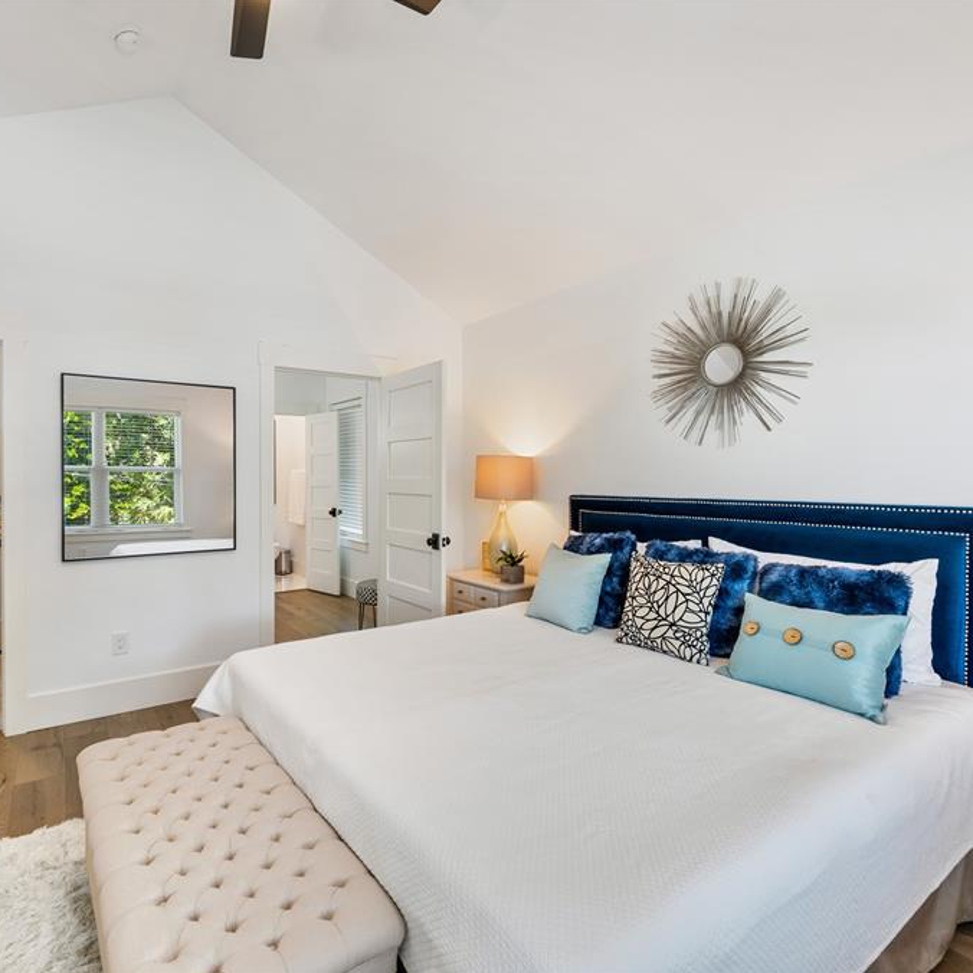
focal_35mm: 18
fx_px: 572
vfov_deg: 80.7
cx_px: 443
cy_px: 486
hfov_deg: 80.5
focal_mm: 14
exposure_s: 1/15
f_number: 8
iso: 560
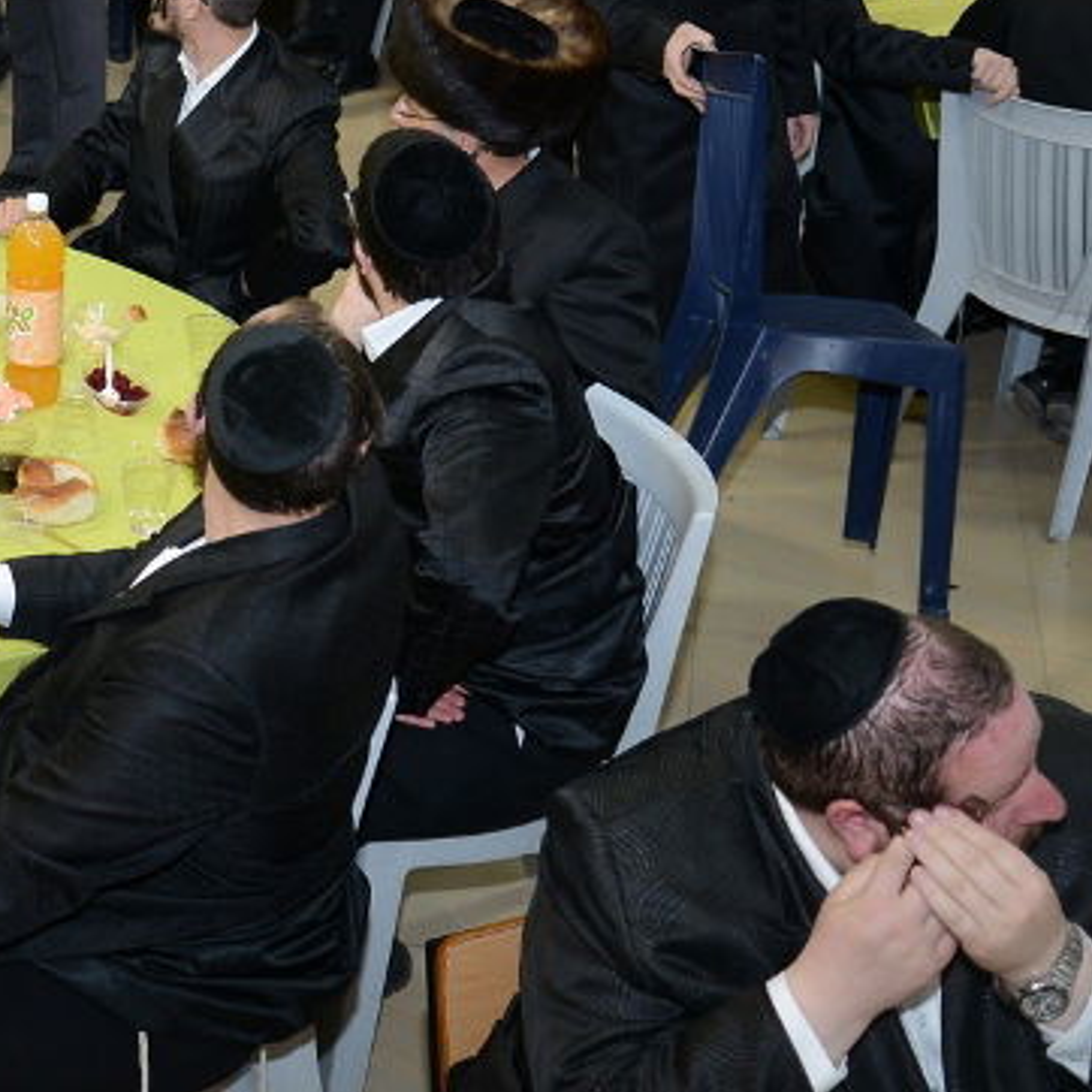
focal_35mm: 77
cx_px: -63
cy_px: 167
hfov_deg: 21.5
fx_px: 2748
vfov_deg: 22.1
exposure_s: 1/160
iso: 800
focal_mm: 32
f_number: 4
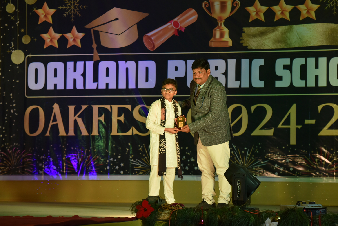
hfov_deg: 17.1
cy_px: 113
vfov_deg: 11.4
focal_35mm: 120
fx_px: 1127
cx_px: 169
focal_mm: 120
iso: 1600
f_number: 2.8
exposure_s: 1/400
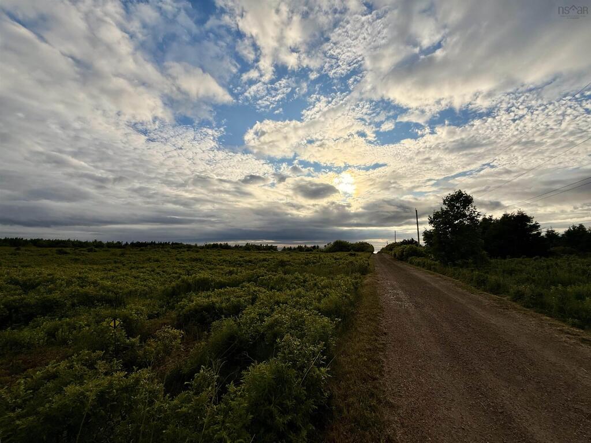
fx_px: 239
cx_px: 296
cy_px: 222
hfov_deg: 102.1
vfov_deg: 85.7
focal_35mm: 14
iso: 40
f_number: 2.2
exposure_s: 1/6173
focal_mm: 2.22
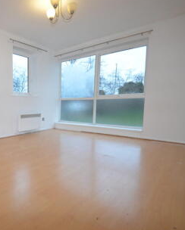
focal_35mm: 22
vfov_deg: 75.0
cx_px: 30
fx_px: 150
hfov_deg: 57.1
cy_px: 115
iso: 100
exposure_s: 1/3
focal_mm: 10
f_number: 3.5
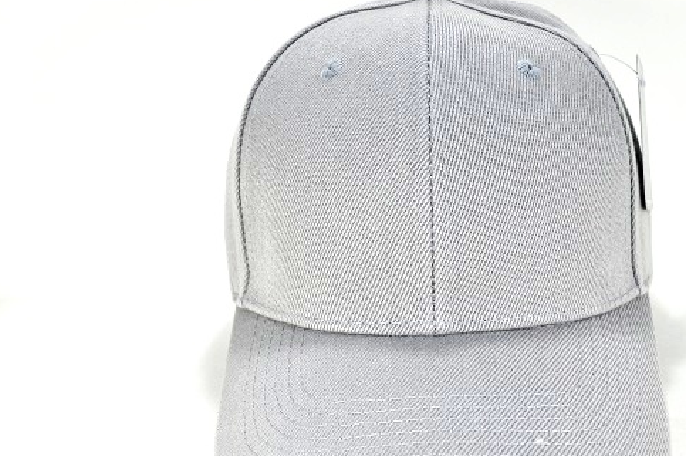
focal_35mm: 48
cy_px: 260
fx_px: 914
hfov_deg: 40.7
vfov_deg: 28.0
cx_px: 445
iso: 200
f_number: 7.1
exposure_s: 1/200
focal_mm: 24
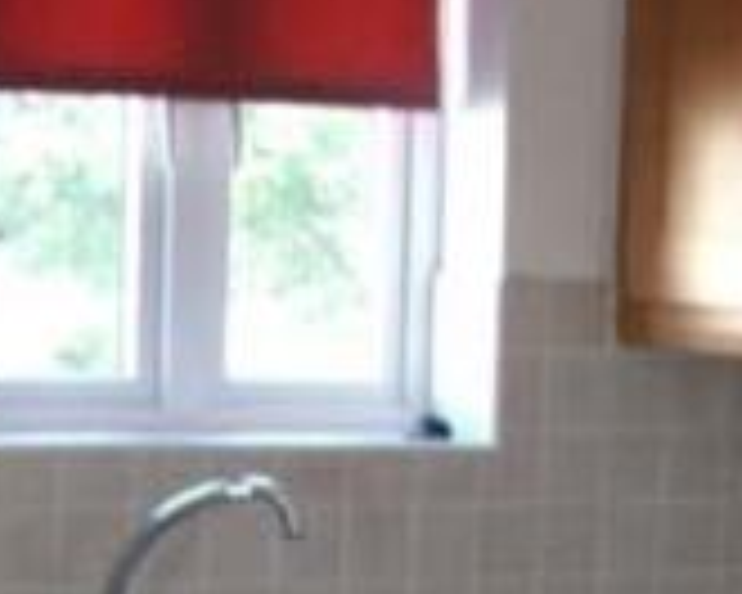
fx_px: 2877
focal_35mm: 131
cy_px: 875
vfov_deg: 11.3
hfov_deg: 14.5
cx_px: 54
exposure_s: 1/40
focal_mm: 6.2
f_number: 2.7
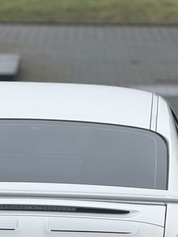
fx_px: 2420
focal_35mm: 353
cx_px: 22
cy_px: 260
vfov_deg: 5.6
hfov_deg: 4.2
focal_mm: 15.66
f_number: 2.8
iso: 64
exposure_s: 1/387
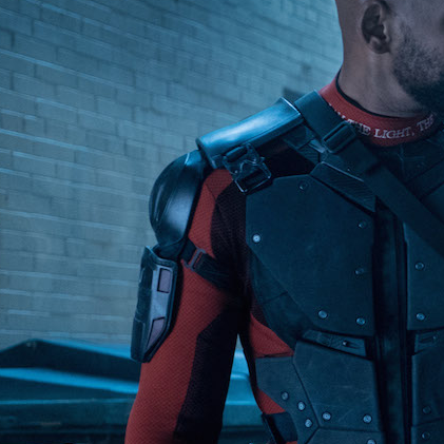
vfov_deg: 16.0
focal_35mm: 109
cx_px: 609
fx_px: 1582
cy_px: 281
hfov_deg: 15.1
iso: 5000
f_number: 4
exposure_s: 1/200
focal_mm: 45
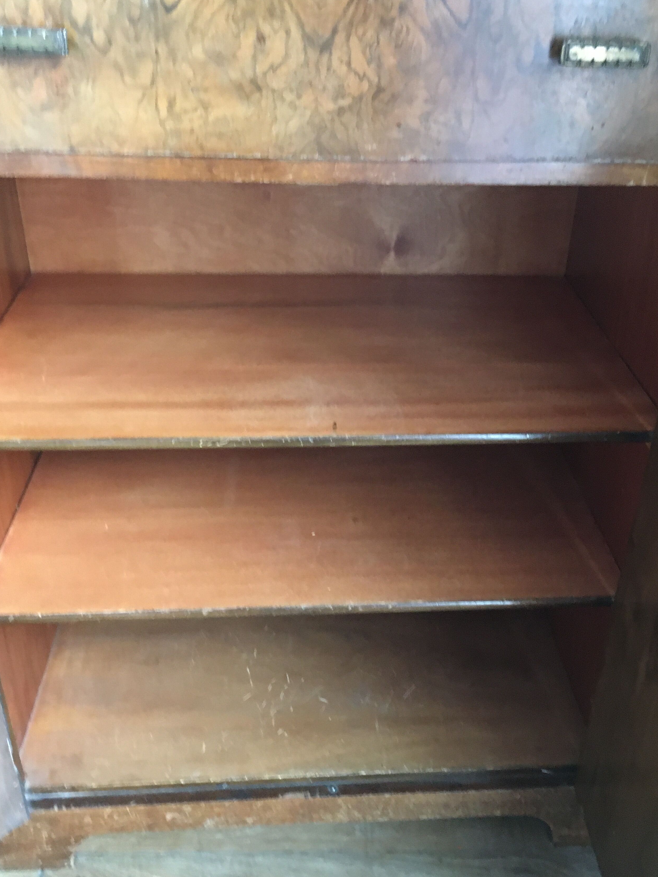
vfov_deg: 52.6
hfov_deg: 40.7
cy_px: 443
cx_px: 362
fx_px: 887
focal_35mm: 35
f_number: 2.2
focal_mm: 4.15
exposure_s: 1/17
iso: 400
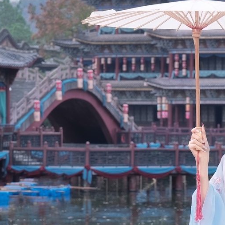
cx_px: 149
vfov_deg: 10.1
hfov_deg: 10.2
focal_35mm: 172
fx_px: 1265
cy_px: 167
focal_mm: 51
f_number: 5.6
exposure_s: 1/320
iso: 200
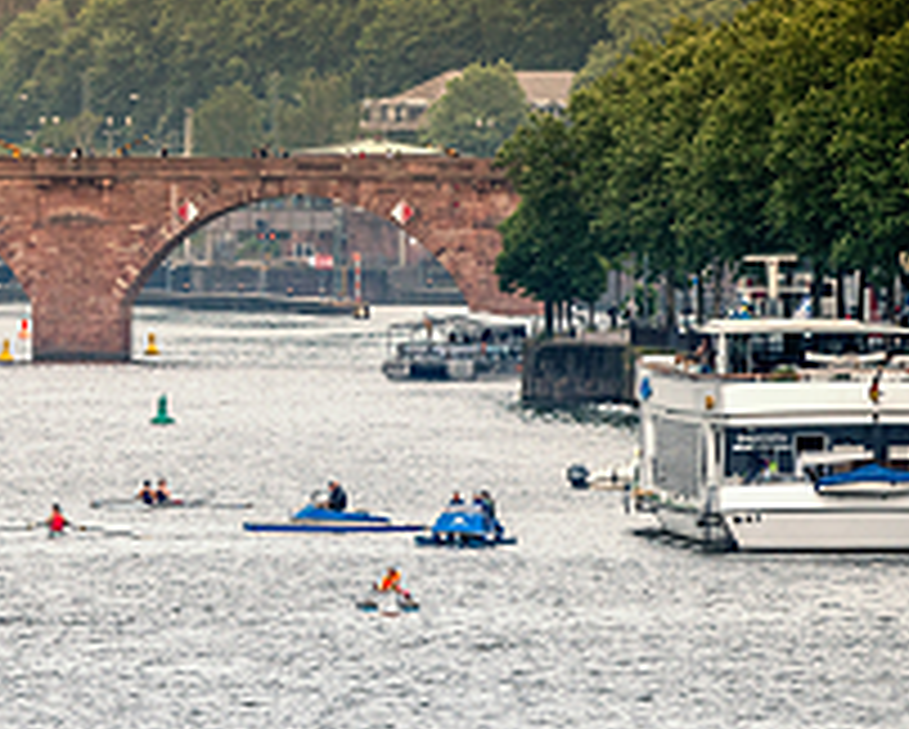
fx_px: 18769
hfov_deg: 2.8
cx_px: -333
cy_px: 675
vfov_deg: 2.2
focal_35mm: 697
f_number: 5.6
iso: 400
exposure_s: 1/1000
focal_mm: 250
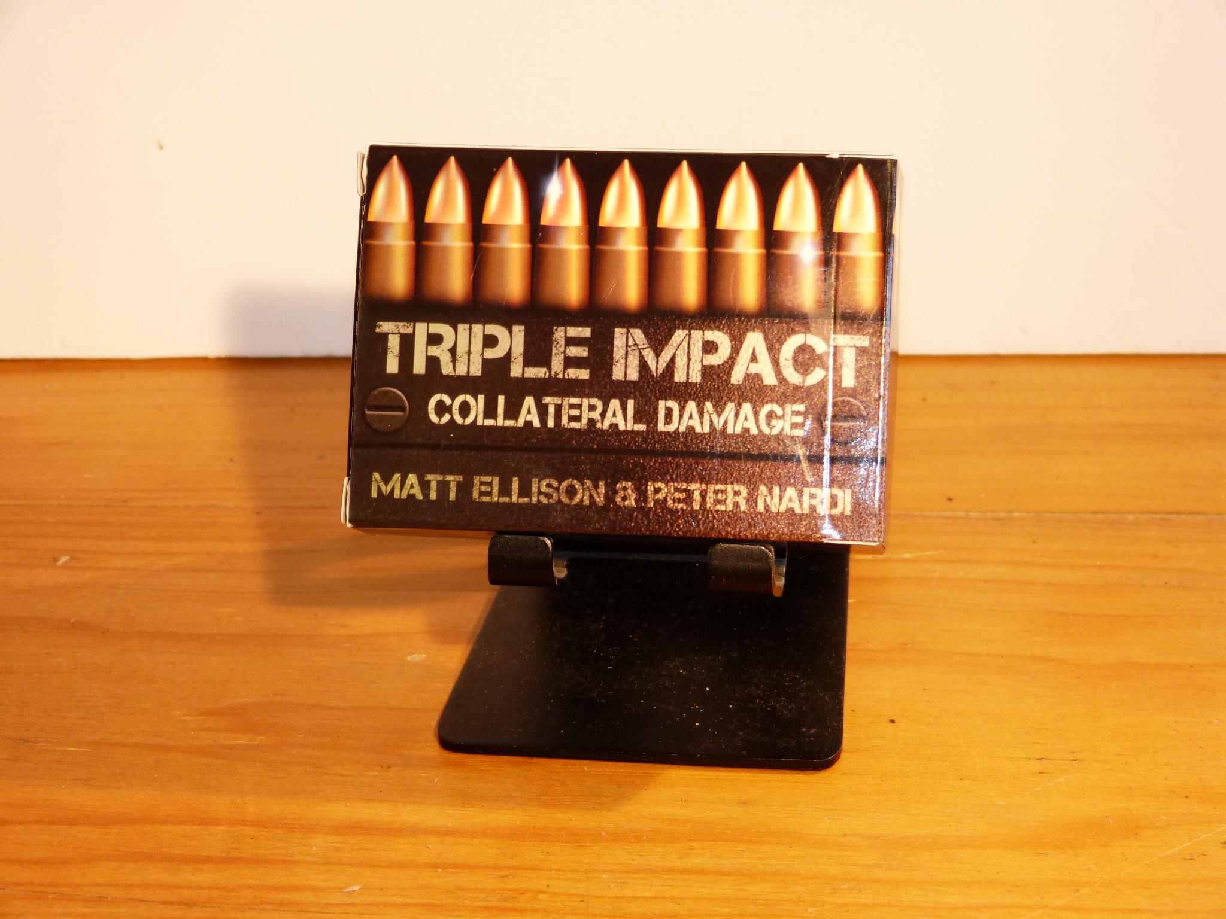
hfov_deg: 25.3
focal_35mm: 77
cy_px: 460
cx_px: 613
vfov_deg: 19.1
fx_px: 2727
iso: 200
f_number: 3.3
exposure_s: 1/60
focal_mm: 13.8
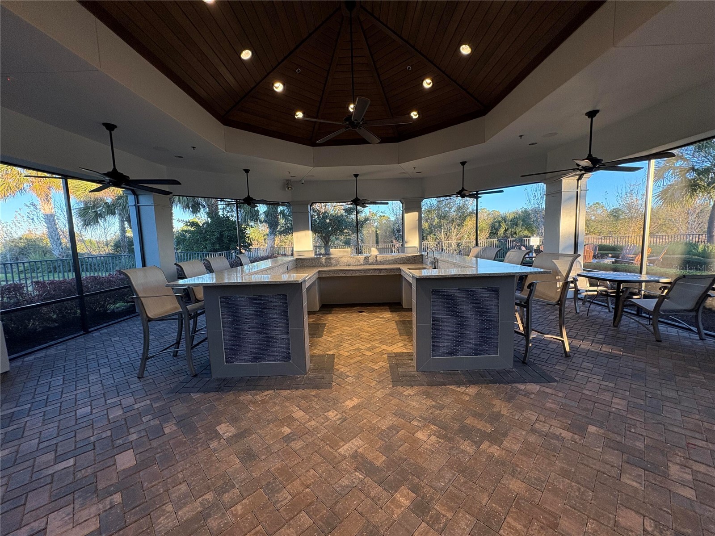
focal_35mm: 14
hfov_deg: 102.1
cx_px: 358
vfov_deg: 85.7
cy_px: 268
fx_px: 289
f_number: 2.2
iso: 125
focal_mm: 2.22
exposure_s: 1/120
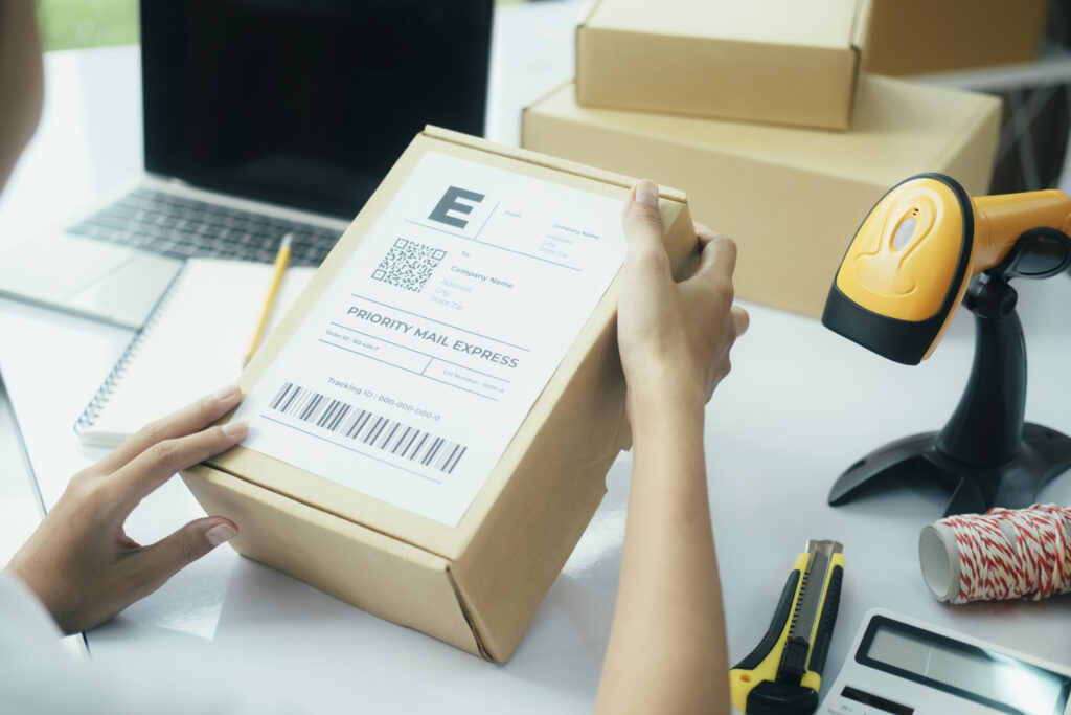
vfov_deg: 25.5
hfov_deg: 37.5
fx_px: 1577
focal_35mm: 53
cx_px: 536
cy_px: 358
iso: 250
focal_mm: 35
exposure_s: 1/250
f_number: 2
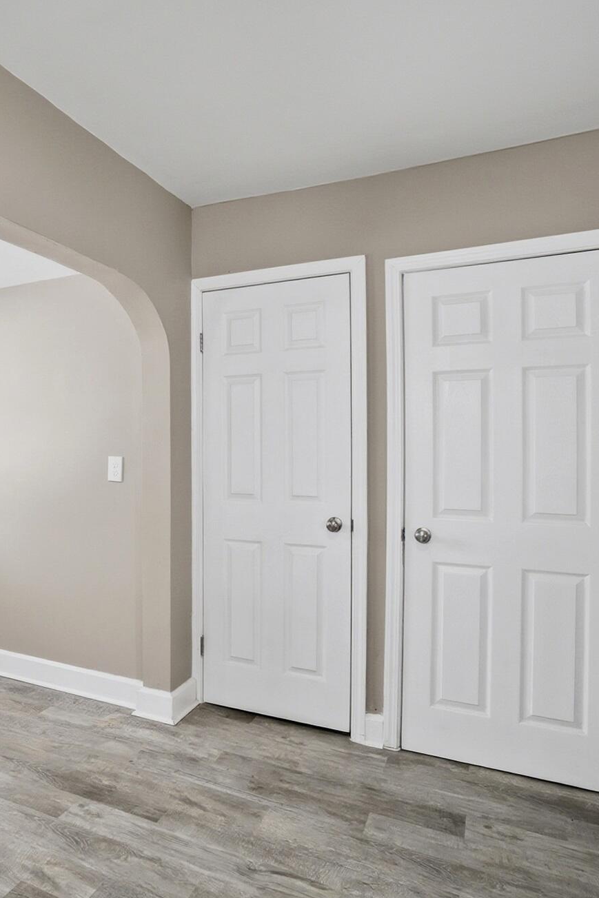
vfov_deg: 76.1
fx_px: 574
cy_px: 446
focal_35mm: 23
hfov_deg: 52.6
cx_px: 147
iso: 100
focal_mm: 10
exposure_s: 1/640
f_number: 4
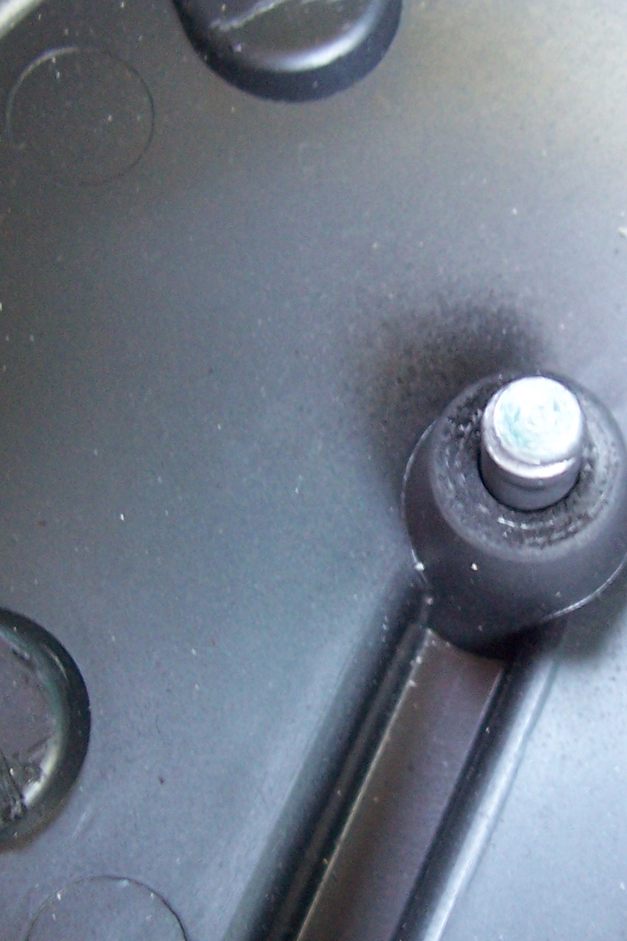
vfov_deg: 29.2
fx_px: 1802
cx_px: 509
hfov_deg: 19.5
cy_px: 388
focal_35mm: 69
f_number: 2.7
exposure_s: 1/8
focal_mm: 5.6
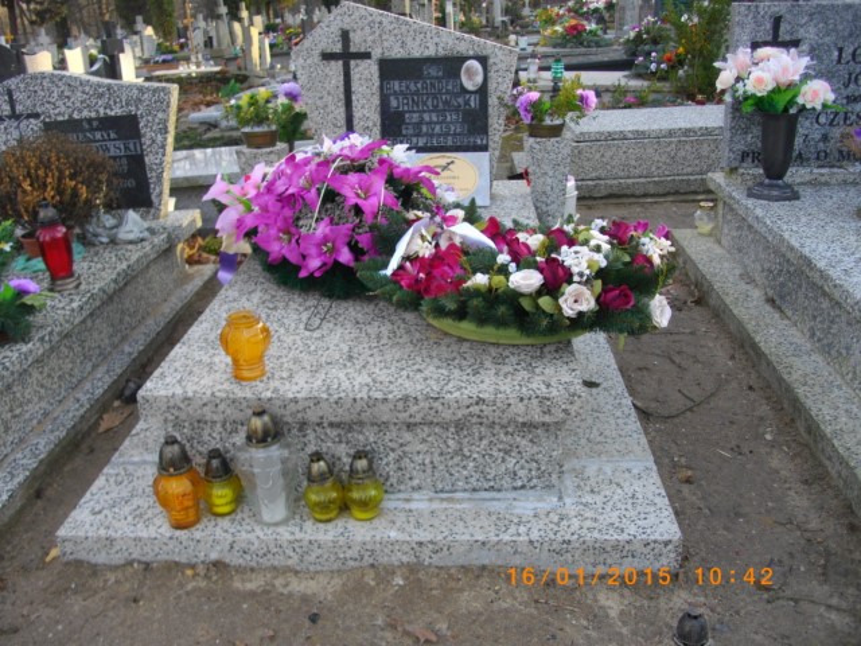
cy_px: 323
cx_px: 430
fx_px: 796
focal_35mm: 32
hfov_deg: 56.8
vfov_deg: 44.2
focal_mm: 5.7
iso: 125
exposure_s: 1/125
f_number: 2.9
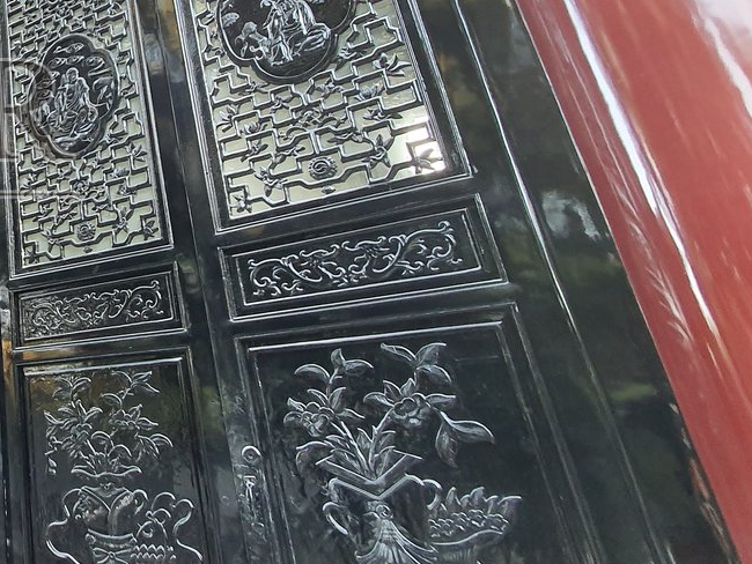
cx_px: -116
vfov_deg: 42.7
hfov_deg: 41.8
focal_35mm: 32
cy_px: 138
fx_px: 695
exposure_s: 1/50
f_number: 2.2
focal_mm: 1.8
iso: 125
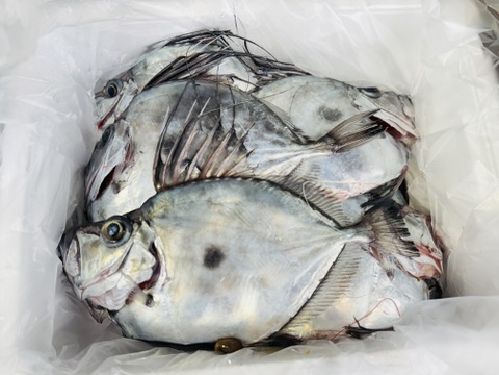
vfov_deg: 56.8
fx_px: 346
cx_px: 250
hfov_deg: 71.6
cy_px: 188
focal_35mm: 24
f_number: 1.78
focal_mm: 6.76
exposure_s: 1/100
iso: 200
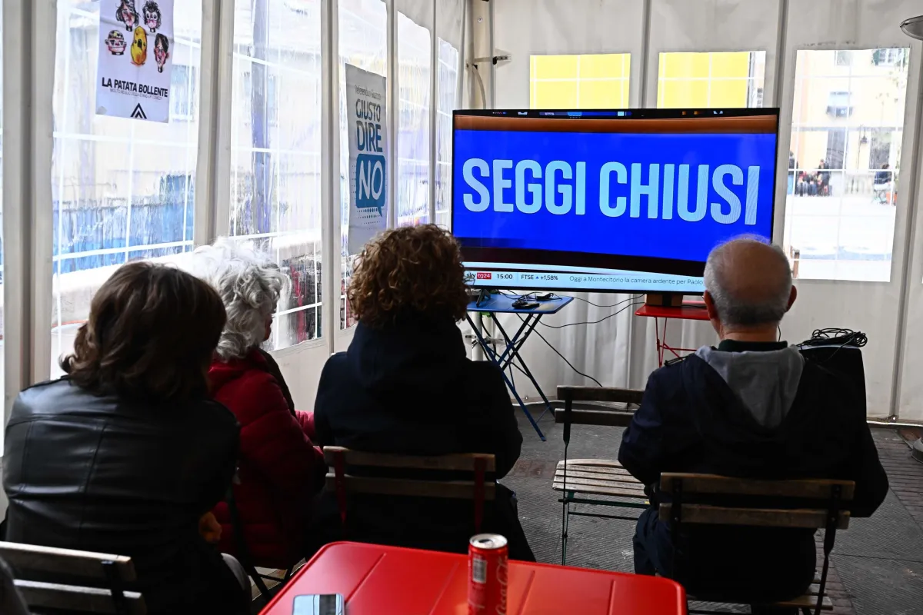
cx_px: 462
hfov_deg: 55.1
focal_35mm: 34
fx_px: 884
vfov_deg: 38.4
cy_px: 308
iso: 2000
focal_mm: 34.5
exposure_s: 1/800
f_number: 5
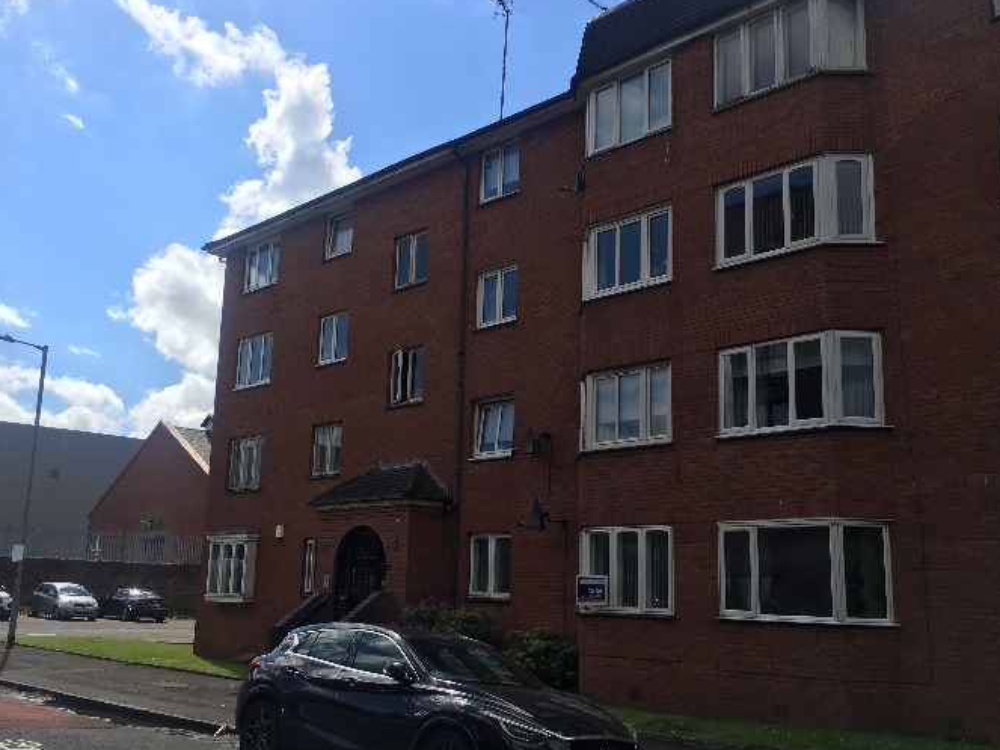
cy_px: 397
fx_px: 1011
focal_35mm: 35
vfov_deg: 40.7
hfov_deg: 52.6
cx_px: 502
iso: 25
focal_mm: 4.15
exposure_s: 1/1972
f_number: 2.2
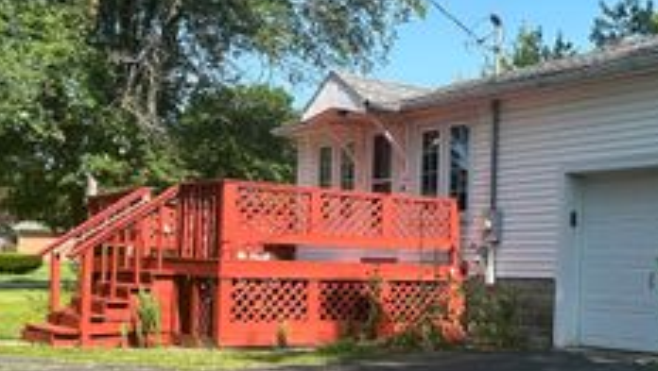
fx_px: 1065
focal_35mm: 61
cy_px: 248
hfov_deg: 33.7
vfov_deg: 19.7
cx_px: 479
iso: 50
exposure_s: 1/2008
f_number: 1.5
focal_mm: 5.7
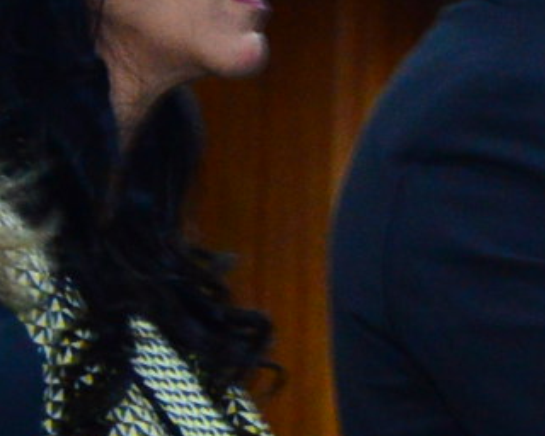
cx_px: 707
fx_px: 8259
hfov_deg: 3.8
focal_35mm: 512
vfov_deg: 3.0
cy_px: 414
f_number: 5
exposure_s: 1/60
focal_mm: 58
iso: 2500
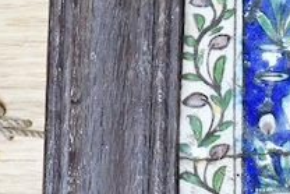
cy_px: 95
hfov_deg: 8.1
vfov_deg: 5.7
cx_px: 558
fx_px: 1959
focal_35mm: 243
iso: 2500
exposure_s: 1/160
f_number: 4
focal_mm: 30
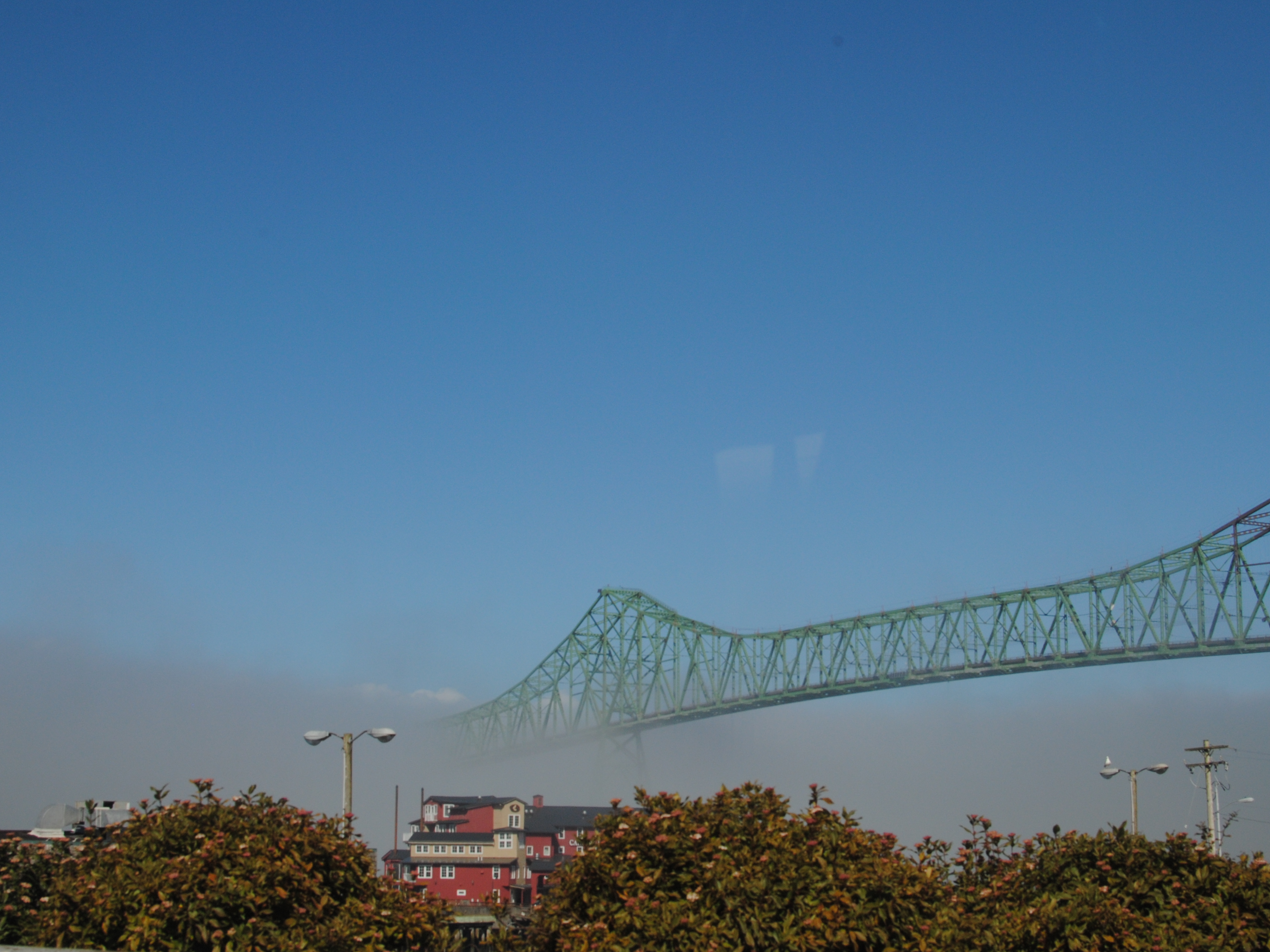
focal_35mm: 58
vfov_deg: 25.4
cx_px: 641
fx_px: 2111
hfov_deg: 33.5
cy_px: 478
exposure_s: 1/500
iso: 200
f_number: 11
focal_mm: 35
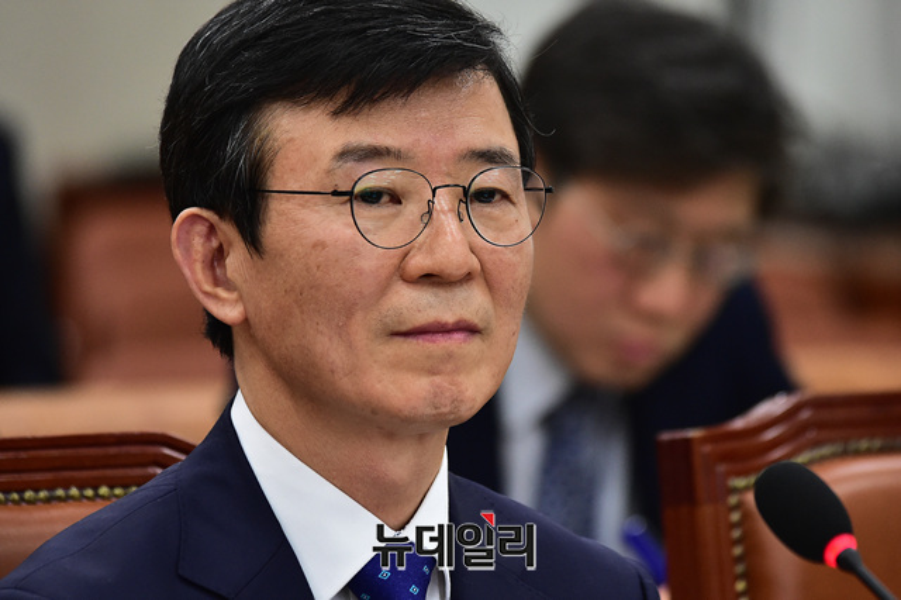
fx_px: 7004
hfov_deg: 7.4
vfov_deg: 4.9
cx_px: 450
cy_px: 300
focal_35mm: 280
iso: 5000
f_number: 6.3
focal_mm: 280
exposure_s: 1/320
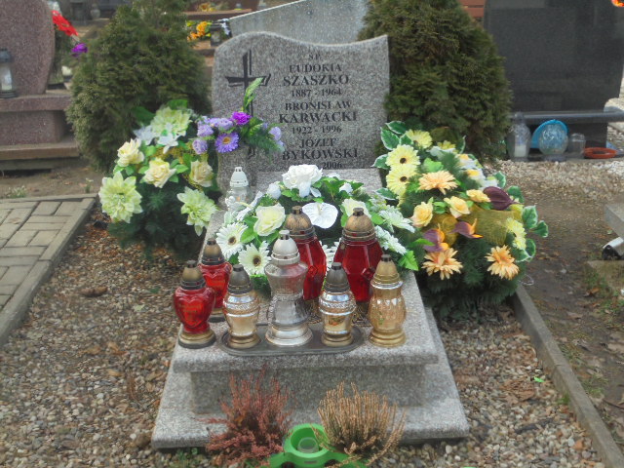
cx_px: 312
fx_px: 883
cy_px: 234
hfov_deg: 38.9
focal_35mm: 49
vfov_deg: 29.7
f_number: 4.8
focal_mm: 8.9
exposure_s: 1/125
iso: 100
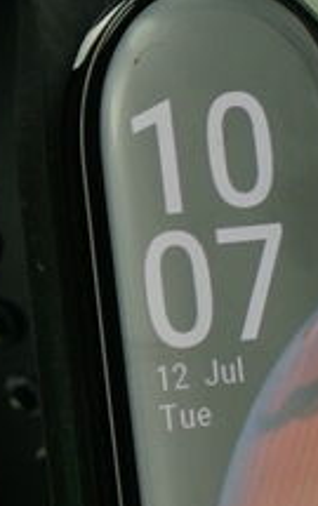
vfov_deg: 8.3
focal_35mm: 250
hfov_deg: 5.3
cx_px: 192
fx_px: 3455
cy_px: 485
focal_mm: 55
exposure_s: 1/125
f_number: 6.3
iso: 500
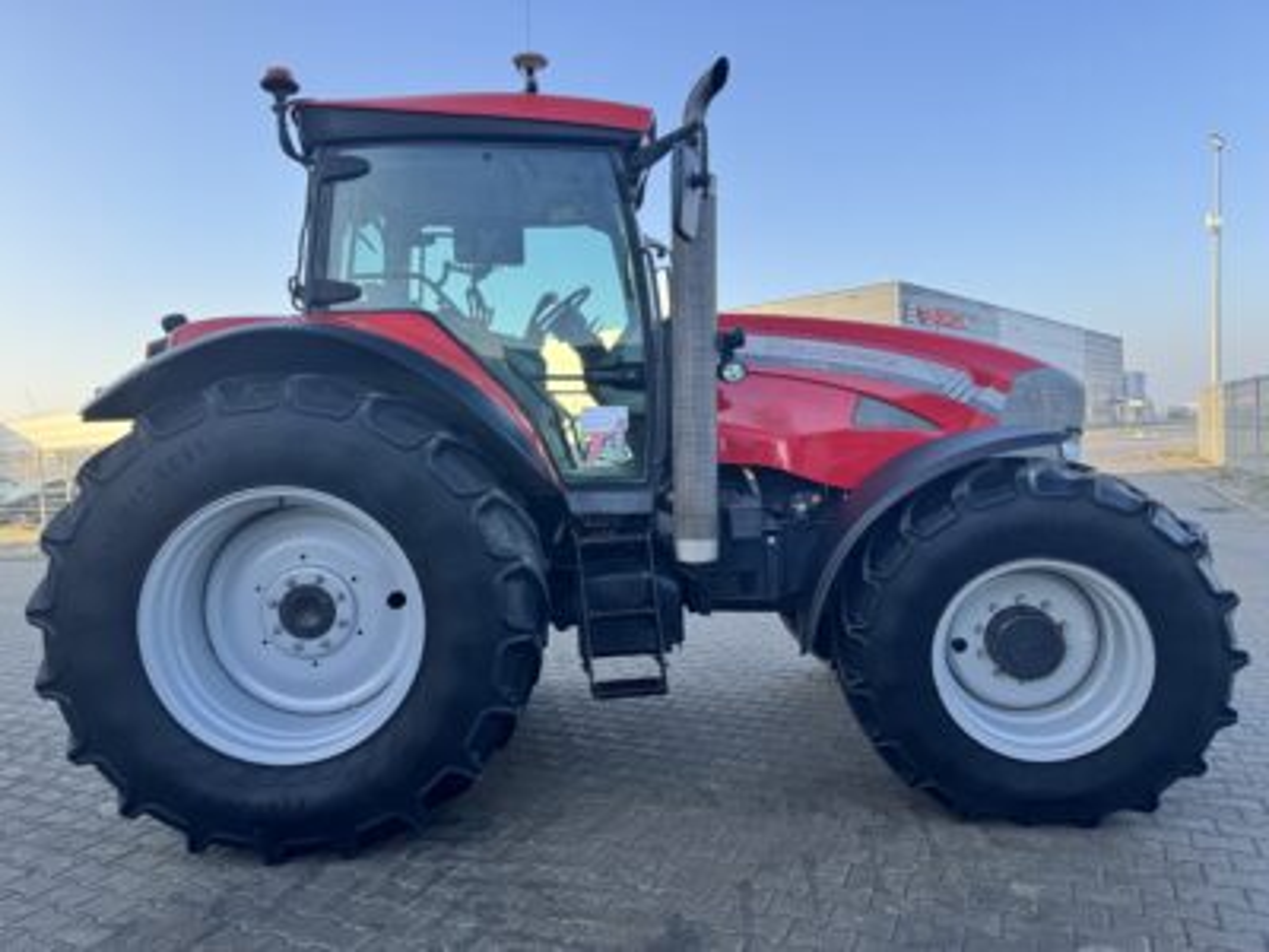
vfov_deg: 56.8
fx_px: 880
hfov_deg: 71.6
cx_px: 634
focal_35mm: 24
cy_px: 476
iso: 80
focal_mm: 6.76
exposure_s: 1/938
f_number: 1.78
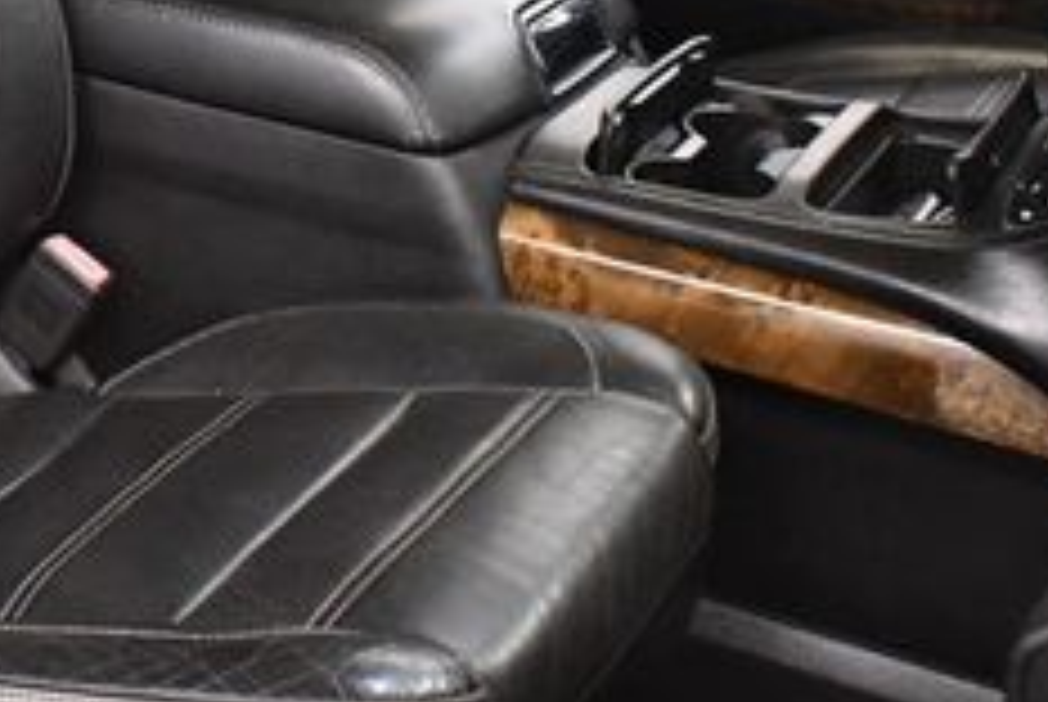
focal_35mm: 99
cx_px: -36
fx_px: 2886
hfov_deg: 19.9
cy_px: -22
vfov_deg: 13.6
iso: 3200
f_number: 3.5
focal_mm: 18
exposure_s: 1/125
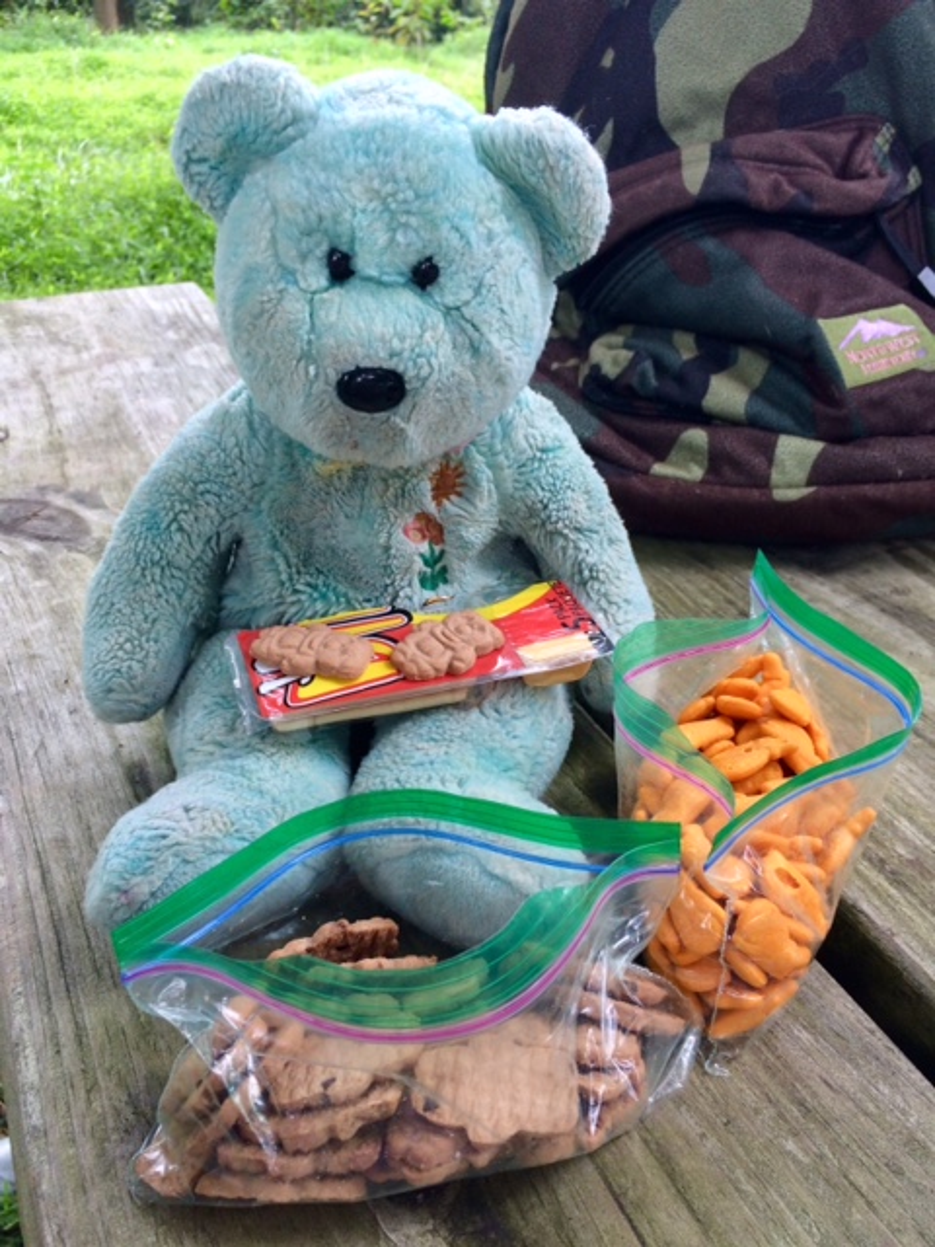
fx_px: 1044
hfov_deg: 48.2
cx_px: 468
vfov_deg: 61.7
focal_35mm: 29
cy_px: 624
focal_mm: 4.15
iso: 40
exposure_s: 1/120
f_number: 2.2
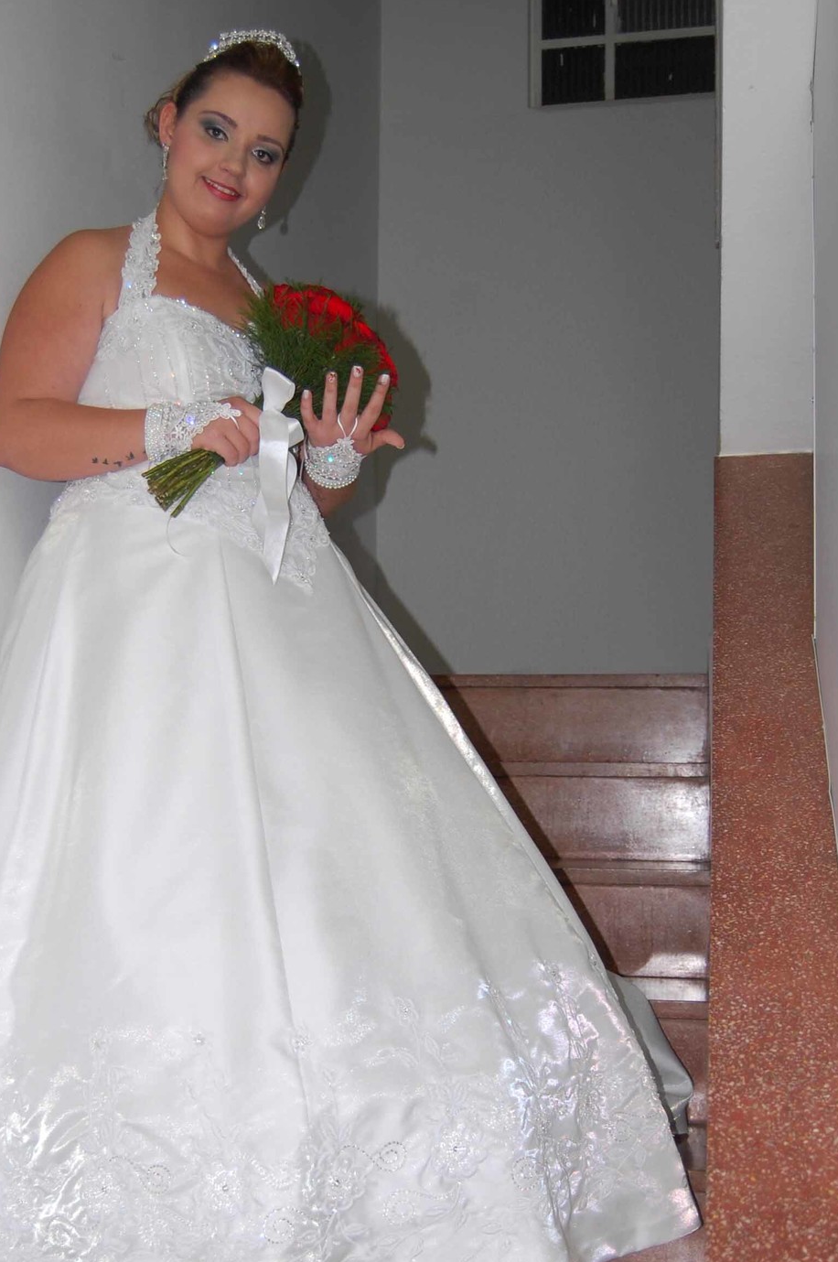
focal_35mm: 47
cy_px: 750
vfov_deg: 41.8
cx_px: 315
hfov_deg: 28.5
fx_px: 1645
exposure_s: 1/60
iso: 400
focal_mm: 24
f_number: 4
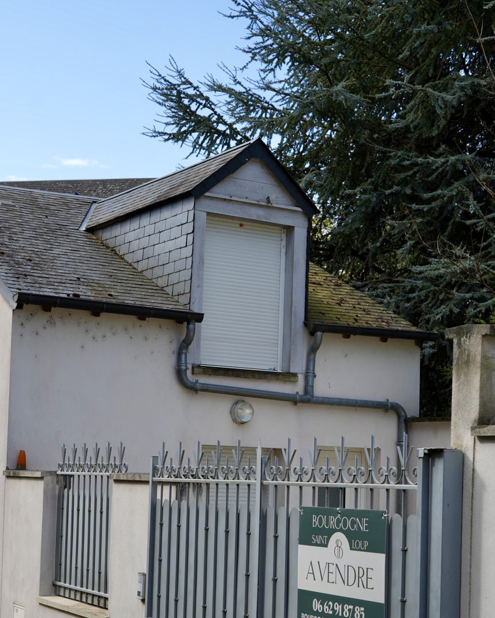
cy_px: 413
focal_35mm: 70
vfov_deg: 27.0
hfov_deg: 21.9
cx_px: 229
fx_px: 1282
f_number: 8
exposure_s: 1/200
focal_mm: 33
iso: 100
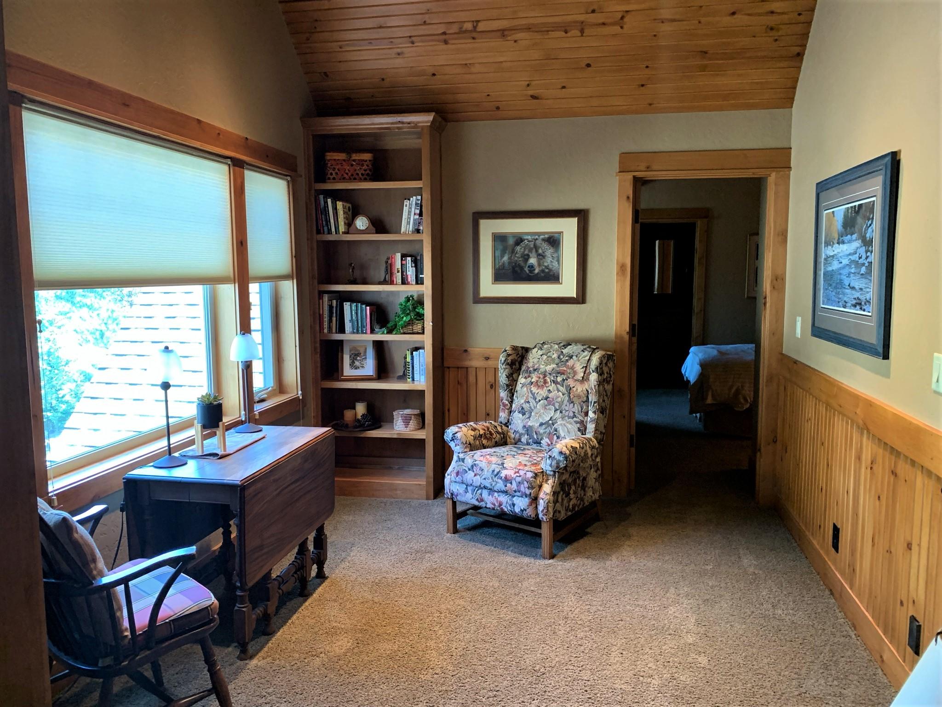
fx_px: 708
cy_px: 354
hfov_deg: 67.3
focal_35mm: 26
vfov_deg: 53.1
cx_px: 471
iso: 250
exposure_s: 1/60
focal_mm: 4.25
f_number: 1.8
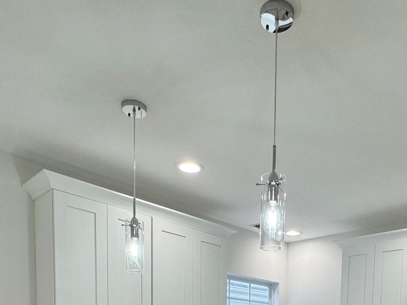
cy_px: 381
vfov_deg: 32.4
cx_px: 268
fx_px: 411
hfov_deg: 51.7
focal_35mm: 35
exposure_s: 1/120
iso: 80
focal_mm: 2.22
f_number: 2.2
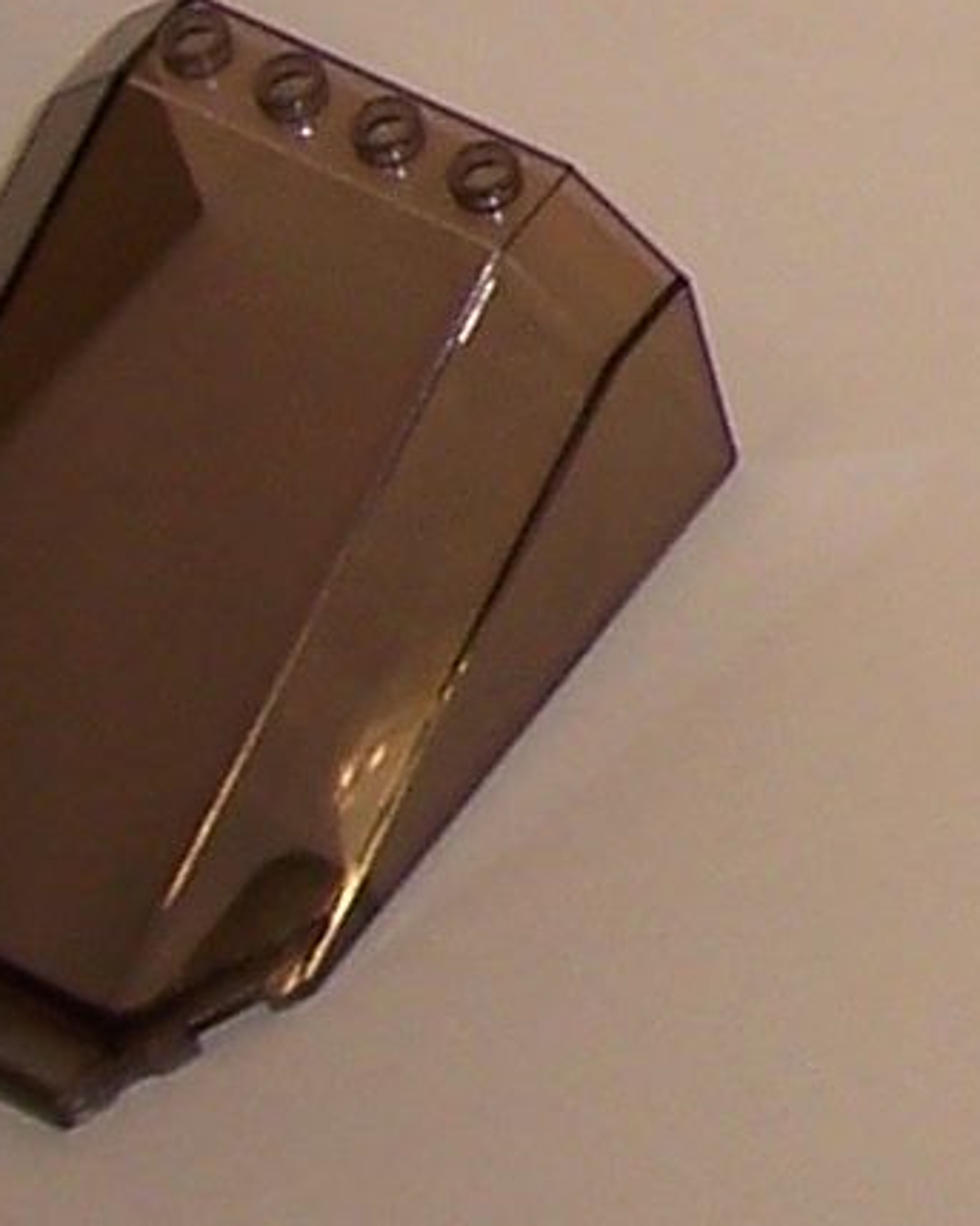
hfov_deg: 6.5
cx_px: 3257
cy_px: -472
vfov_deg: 9.0
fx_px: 7653
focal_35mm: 211
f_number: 2.8
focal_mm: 6.2
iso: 80
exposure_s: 1/500
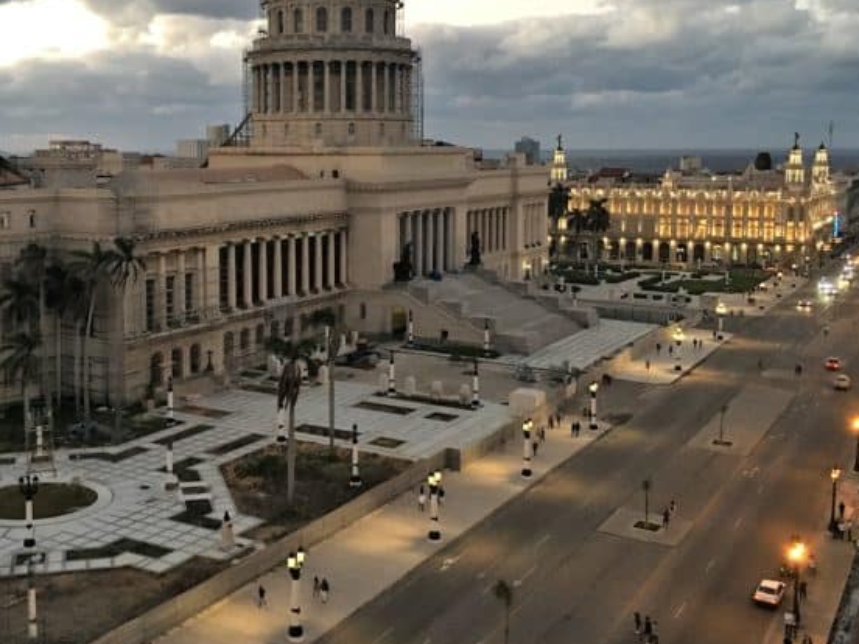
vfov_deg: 34.2
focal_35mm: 42
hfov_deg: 44.4
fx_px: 1042
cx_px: 322
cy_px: 250
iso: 200
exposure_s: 1/30
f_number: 2.2
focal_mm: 4.15
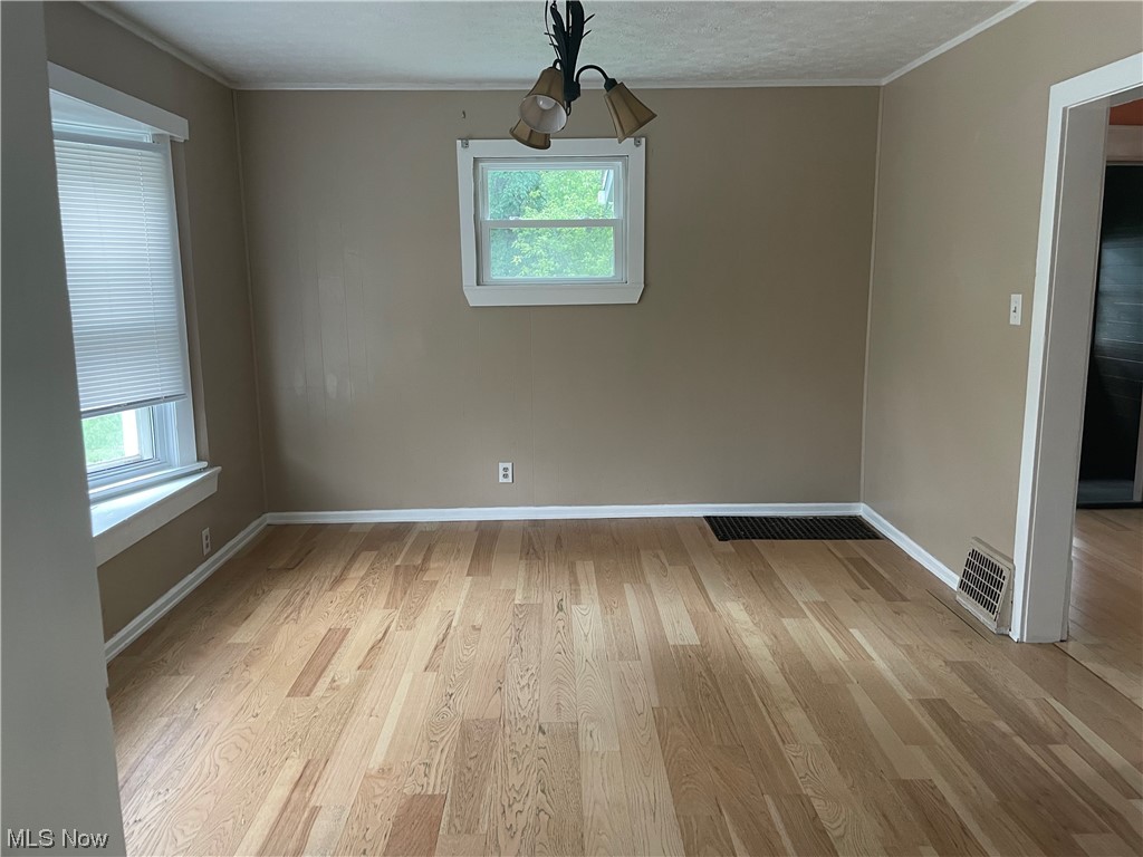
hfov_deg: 67.3
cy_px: 428
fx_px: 859
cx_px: 572
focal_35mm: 26
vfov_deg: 53.1
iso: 125
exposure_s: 1/60
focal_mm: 4.2
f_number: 1.6
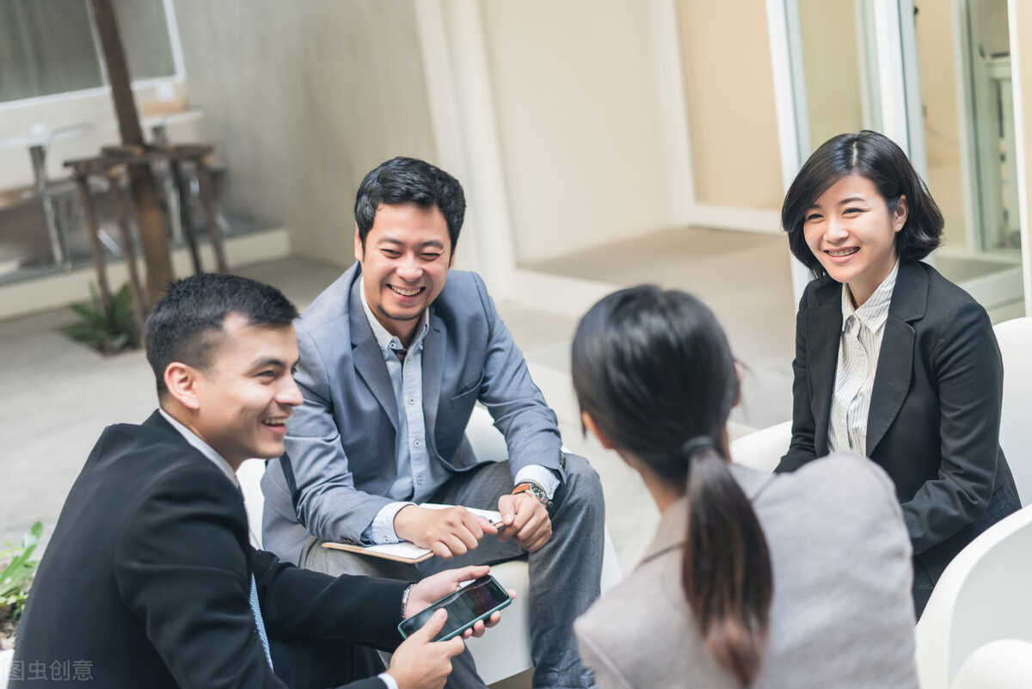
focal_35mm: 50
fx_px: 1434
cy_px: 344
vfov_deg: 27.0
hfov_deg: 39.6
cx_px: 516
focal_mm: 50
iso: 320
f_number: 2.2
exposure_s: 1/200
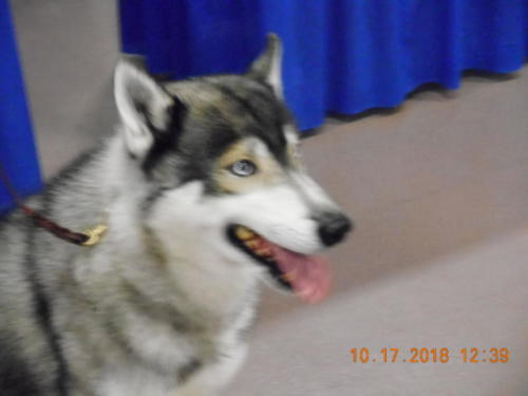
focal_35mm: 102
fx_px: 1556
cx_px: 264
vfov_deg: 14.5
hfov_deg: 19.3
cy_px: 198
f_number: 5.8
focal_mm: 18.2
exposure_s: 1/13
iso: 1600
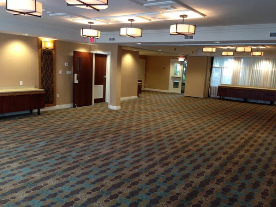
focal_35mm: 33
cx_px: 138
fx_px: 263
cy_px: 104
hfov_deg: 55.4
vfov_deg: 42.9
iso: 100
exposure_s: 1/20
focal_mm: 4.13
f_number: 2.4
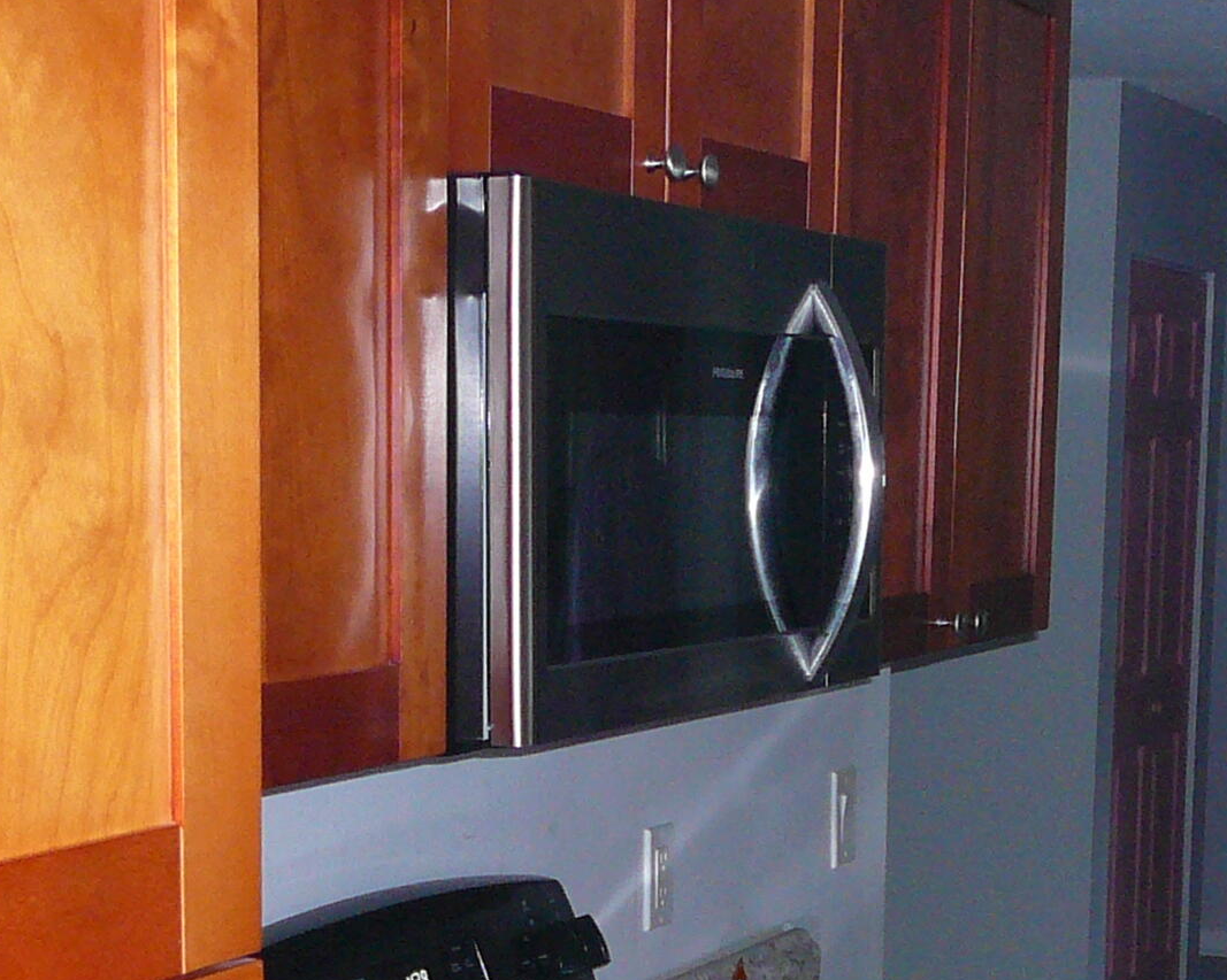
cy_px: 1023
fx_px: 2977
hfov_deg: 23.3
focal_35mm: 82
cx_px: 738
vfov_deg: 18.2
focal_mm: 5.2
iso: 200
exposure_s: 1/30
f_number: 2.8
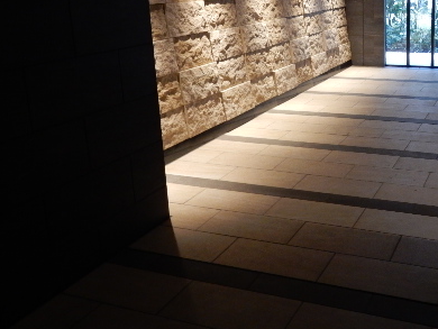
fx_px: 519
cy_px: 94
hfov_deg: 44.2
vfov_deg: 34.6
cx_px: 331
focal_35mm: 41
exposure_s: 1/30
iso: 360
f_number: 3.7
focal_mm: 4.5
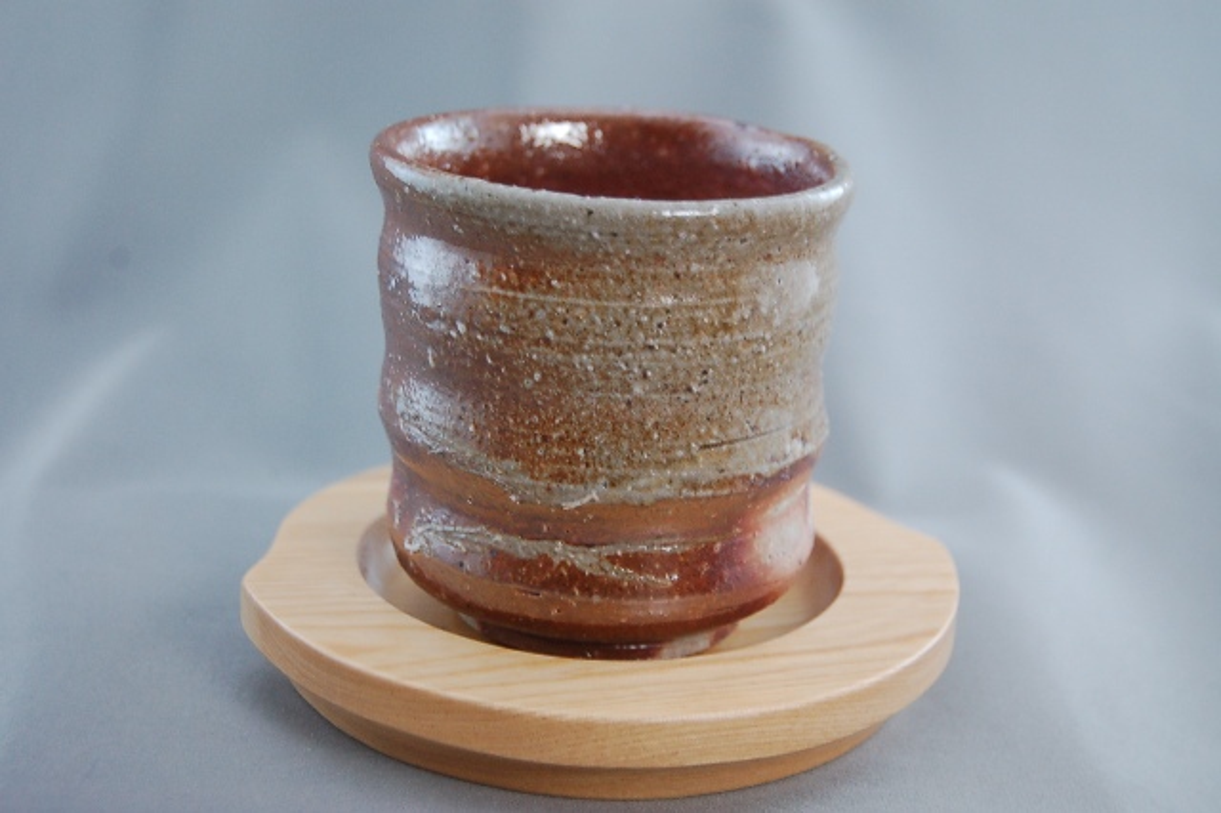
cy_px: 406
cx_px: 610
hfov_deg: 31.9
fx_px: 2136
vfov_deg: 21.5
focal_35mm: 63
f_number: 5.3
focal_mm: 42
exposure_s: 1/30
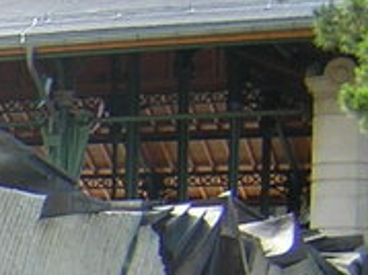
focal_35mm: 161
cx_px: -446
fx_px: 1710
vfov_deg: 8.9
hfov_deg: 10.8
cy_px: 464
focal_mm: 4.7
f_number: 2.6
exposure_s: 1/345
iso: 100
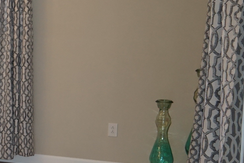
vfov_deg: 15.3
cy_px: 99
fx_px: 603
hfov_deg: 19.0
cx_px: -158
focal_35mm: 89
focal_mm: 16
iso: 400
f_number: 4
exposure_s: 1/160
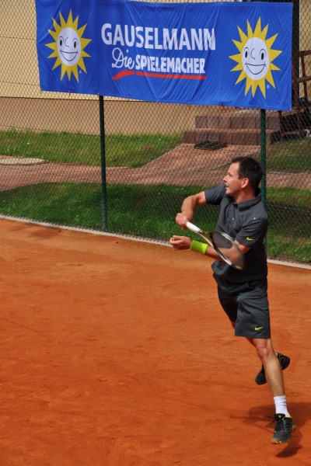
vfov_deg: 13.0
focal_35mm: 158
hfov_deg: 8.7
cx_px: 156
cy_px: 233
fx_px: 2041
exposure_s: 1/500
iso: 200
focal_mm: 105
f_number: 11
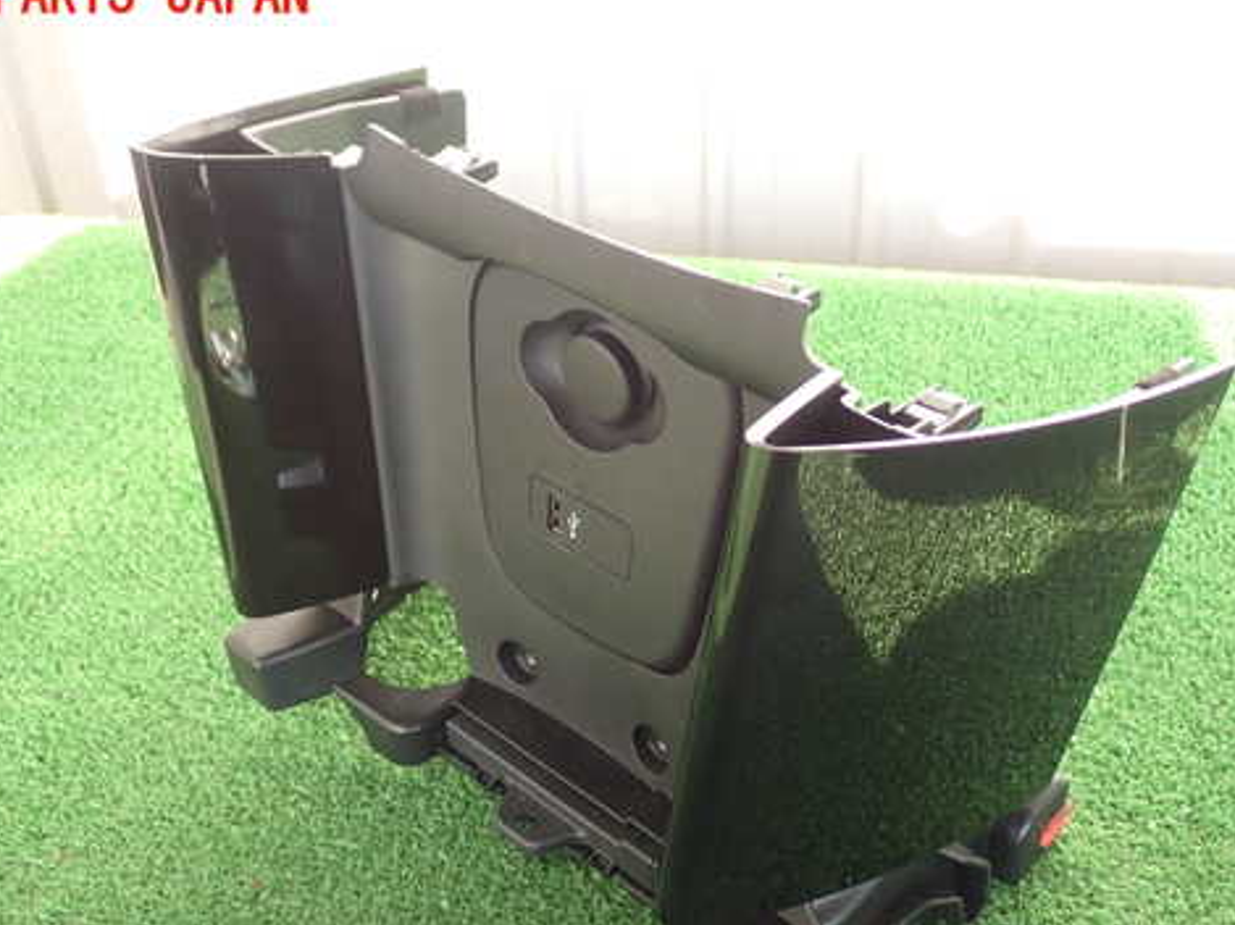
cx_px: 620
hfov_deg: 41.3
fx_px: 1640
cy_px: 554
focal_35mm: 46
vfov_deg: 31.4
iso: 100
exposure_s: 1/80
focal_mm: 6.37
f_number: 2.5
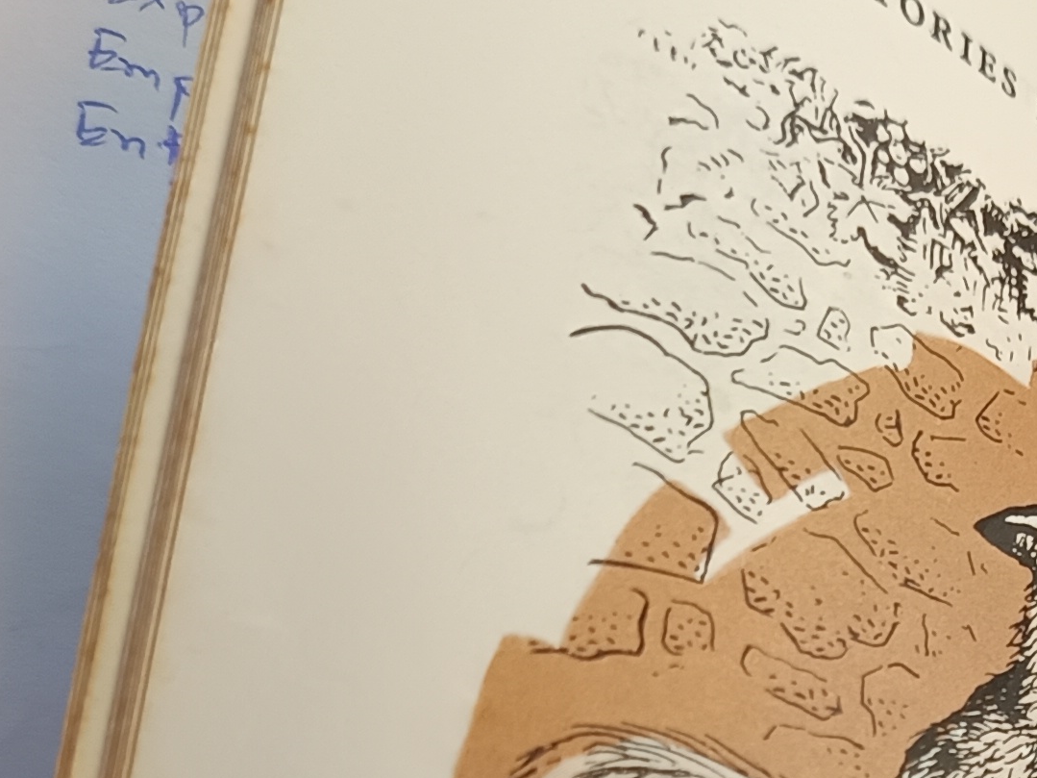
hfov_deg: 20.6
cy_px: 1102
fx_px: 2666
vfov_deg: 15.5
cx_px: 1226
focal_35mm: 89
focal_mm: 5.31
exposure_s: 1/50
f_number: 1.7
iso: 162
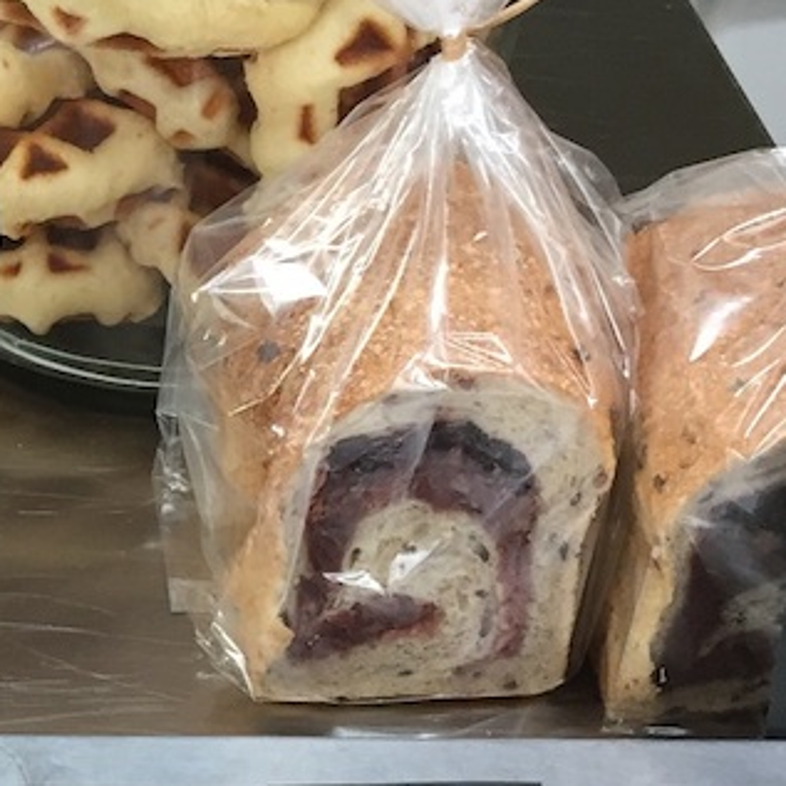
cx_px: -305
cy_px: 635
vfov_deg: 17.8
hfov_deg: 16.7
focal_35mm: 97
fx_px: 2492
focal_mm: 4.15
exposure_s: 1/30
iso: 64
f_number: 2.2
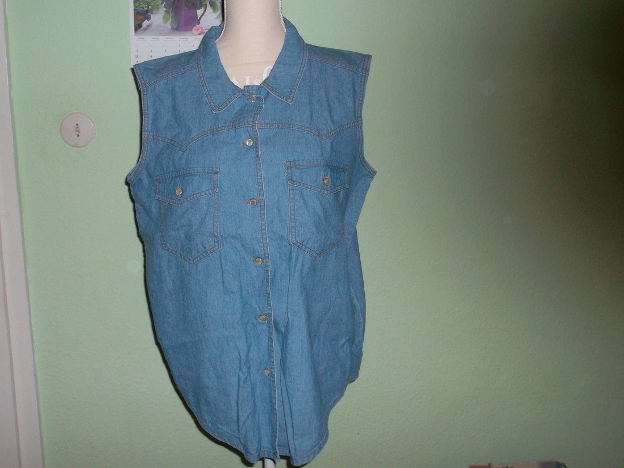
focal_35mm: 34
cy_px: 220
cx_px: 263
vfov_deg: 41.8
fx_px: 613
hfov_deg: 53.7
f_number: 3.3
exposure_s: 1/45
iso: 100
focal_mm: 4.1
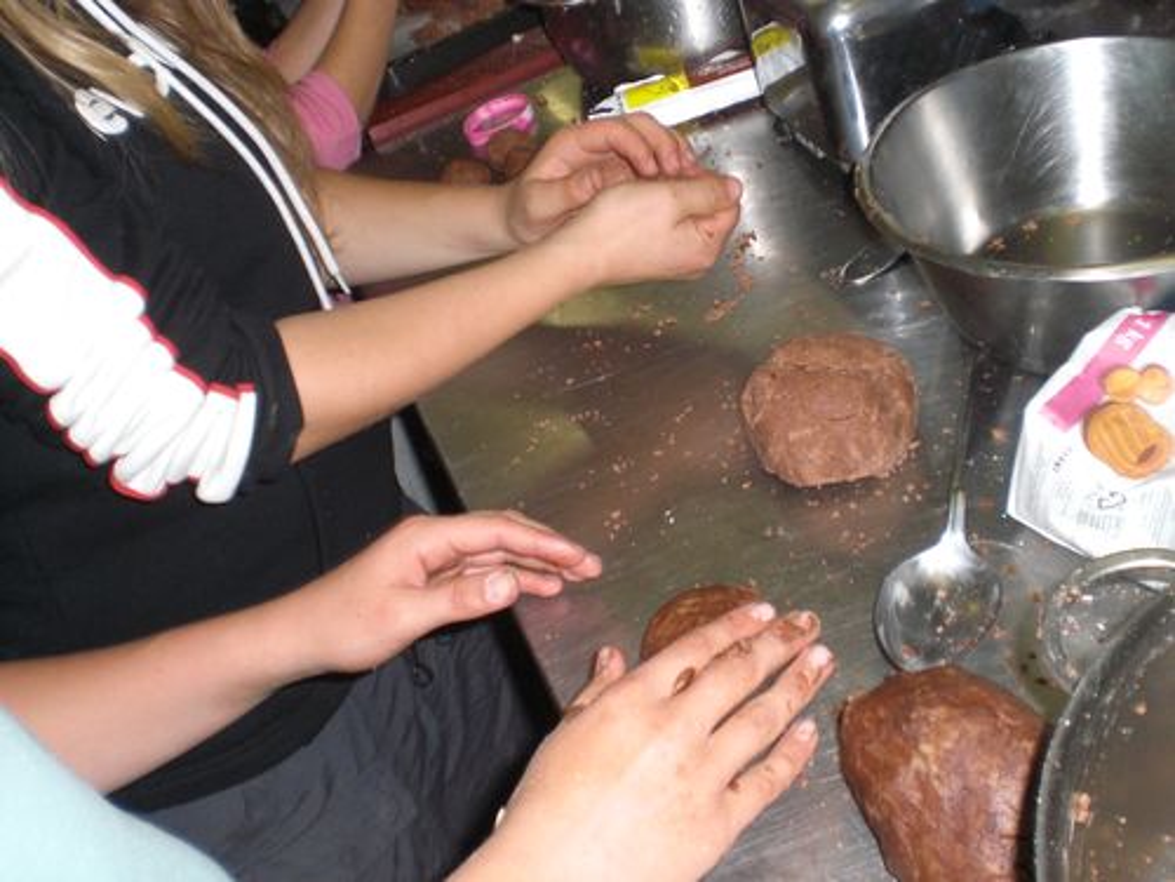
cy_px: 441
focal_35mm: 38
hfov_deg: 49.0
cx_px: 588
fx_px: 1290
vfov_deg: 37.7
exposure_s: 1/60
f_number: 3.1
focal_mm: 6.3
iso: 200
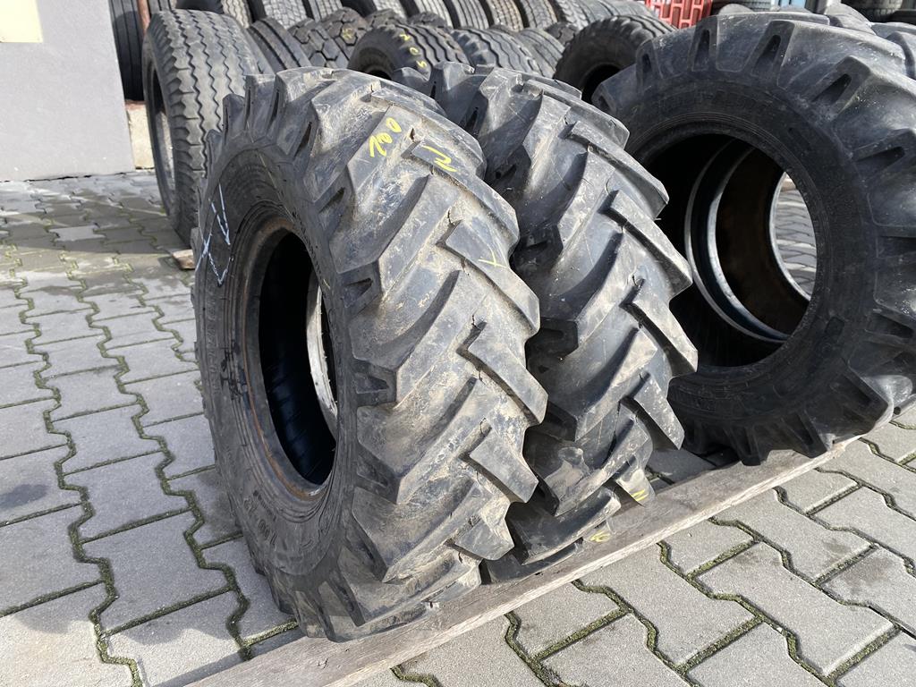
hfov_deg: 67.3
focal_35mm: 26
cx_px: 458
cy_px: 344
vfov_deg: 53.1
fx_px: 688
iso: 32
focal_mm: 4.25
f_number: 1.8
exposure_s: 1/681
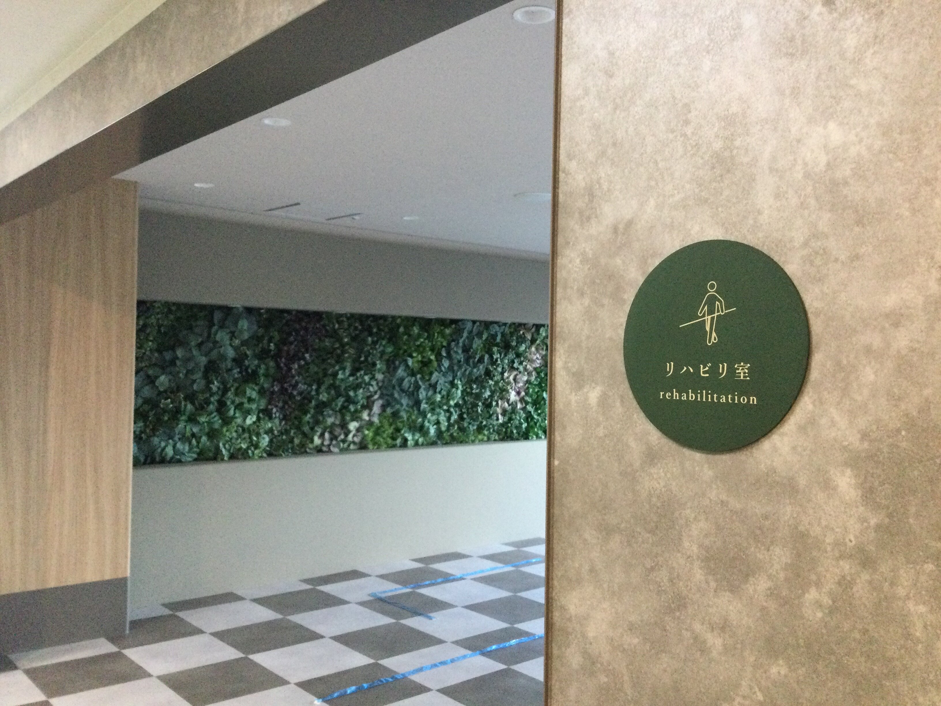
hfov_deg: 58.4
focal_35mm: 31
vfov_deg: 45.4
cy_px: 353
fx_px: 843
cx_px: 470
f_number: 2.4
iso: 200
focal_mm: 3.3
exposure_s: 1/30
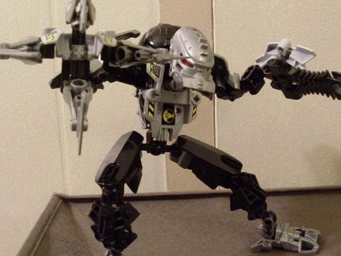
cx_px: 193
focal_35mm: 58
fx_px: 571
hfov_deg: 33.2
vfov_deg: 25.2
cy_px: 143
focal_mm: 6.3
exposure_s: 1/4
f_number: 3
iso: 200
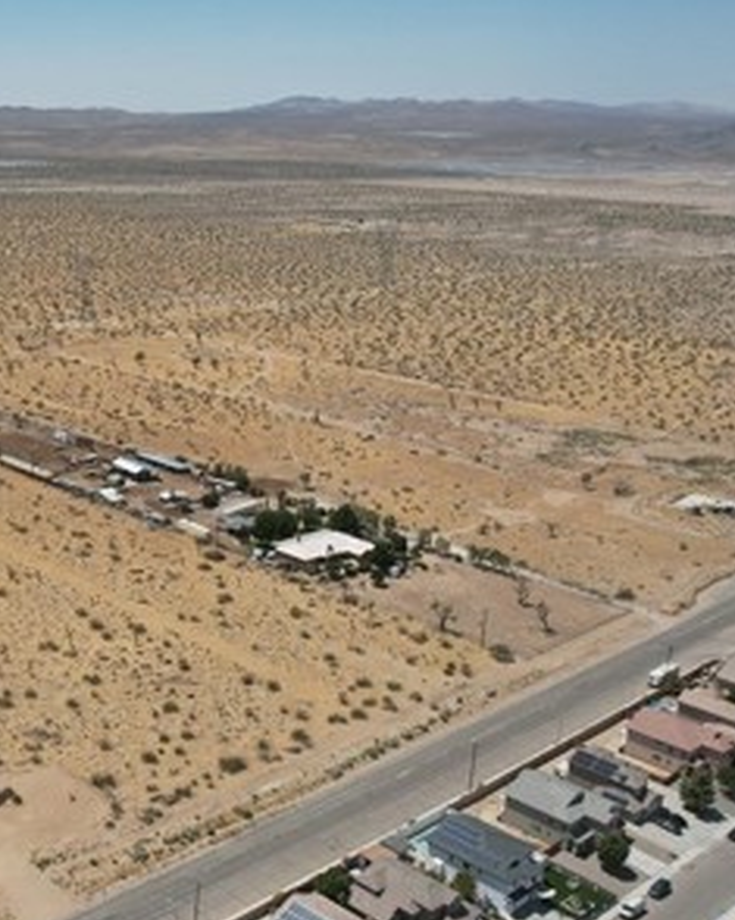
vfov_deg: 41.2
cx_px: 47
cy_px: 455
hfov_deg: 31.5
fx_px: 1224
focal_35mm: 45
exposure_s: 1/800
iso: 100
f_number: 2.8
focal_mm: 8.38
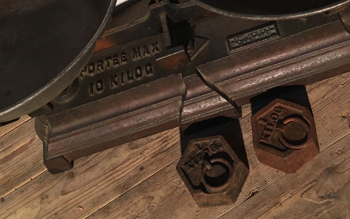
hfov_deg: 35.1
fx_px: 553
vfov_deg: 21.6
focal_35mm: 58
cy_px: 5
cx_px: 193
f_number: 2.2
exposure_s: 1/33
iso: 160
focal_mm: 4.15
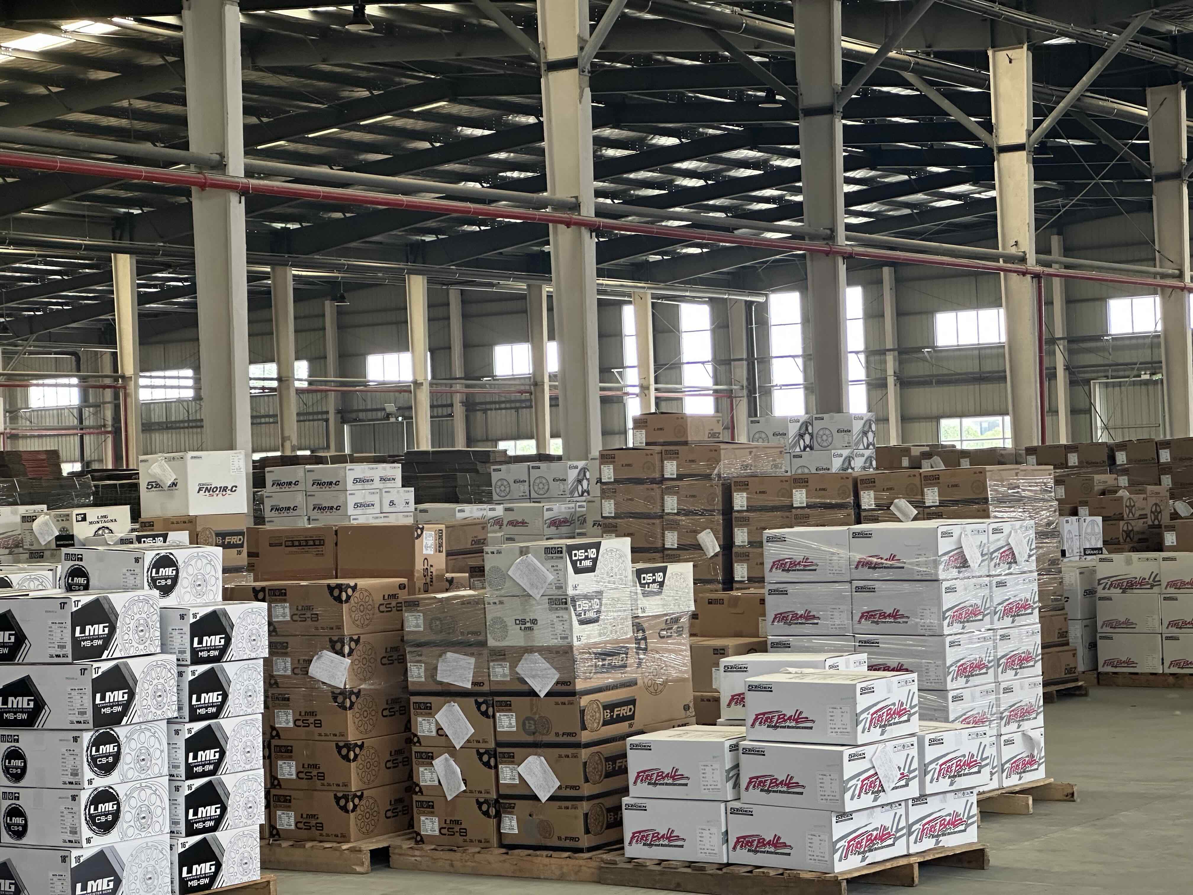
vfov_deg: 19.1
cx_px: 596
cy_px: 448
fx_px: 2654
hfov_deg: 25.3
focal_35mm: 77
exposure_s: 1/99
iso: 200
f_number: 2.8
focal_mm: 9
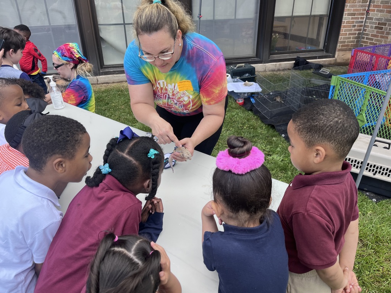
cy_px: 146
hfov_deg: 67.3
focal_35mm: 26
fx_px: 294
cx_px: 196
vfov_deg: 53.1
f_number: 1.6
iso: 50
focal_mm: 5.1
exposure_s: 1/347
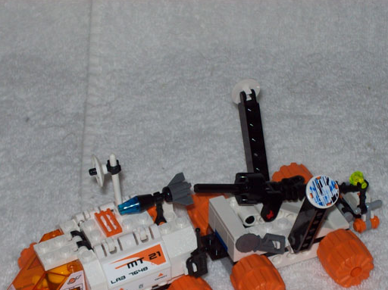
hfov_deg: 14.5
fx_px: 1523
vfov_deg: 10.9
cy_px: 225
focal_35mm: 136
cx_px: 193
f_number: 4.3
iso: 80
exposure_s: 1/112
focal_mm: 14.3
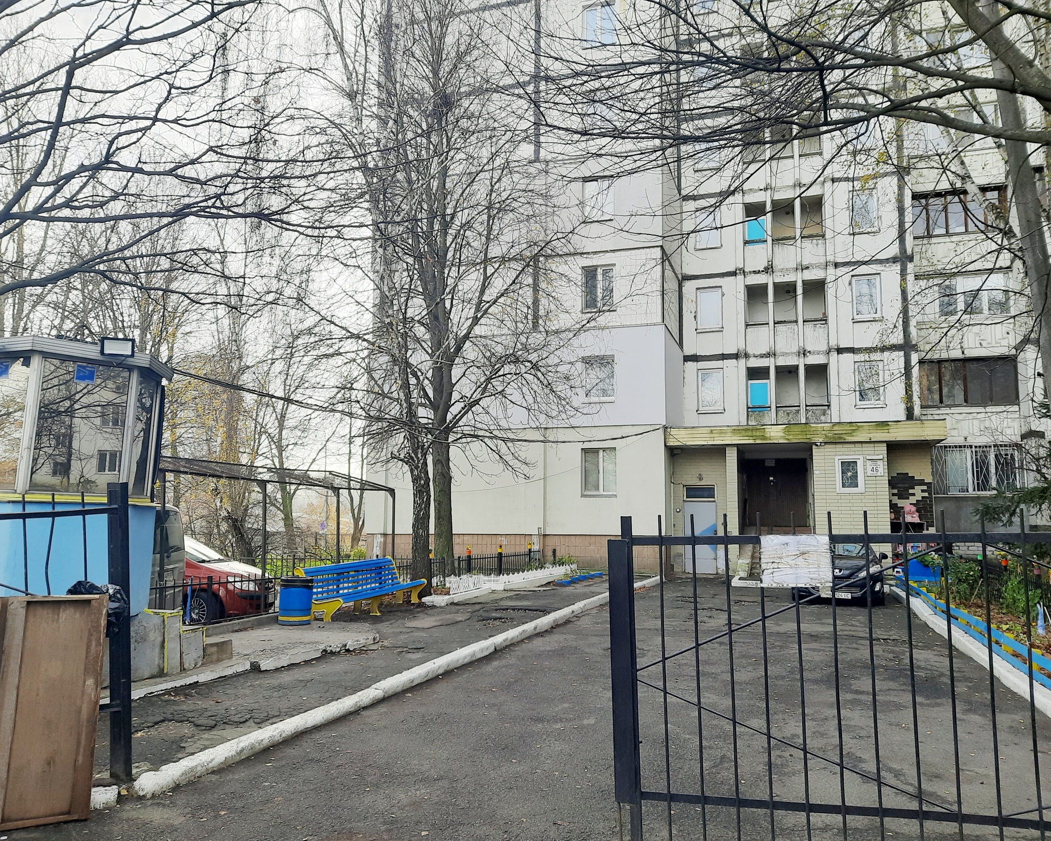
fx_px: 840
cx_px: 524
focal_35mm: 27
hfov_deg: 64.1
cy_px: 419
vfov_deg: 53.2
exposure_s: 1/124
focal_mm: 4.6
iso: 20
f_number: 2
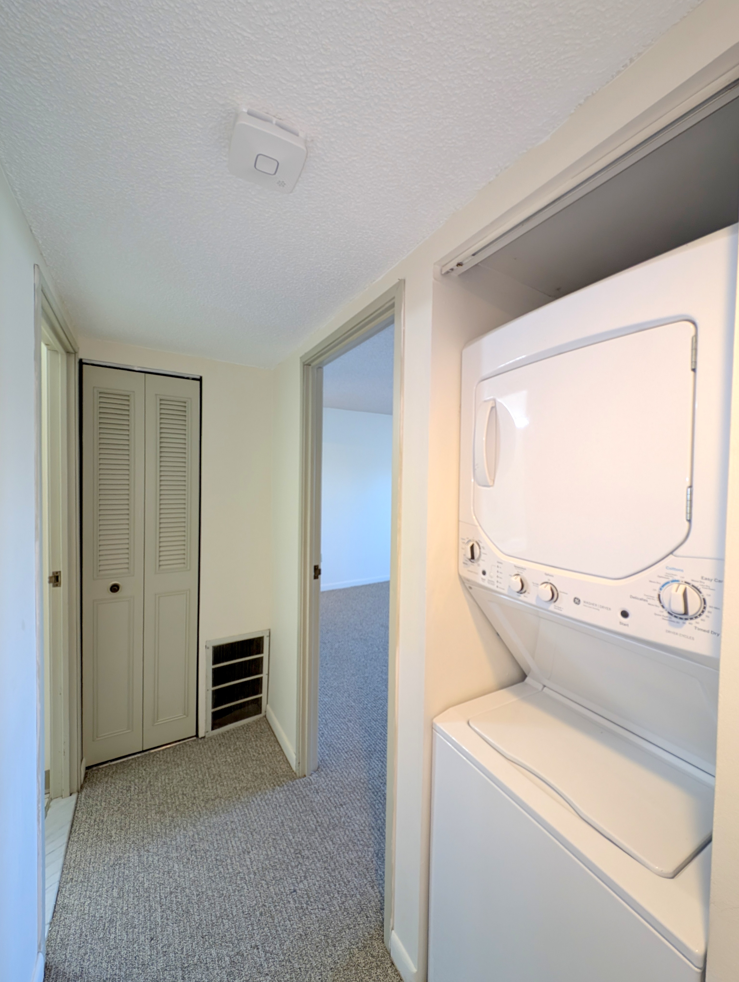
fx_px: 341
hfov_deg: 94.6
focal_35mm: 12
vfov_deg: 110.5
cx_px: 370
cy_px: 491
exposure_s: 1/24
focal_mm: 2.23
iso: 91
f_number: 1.95
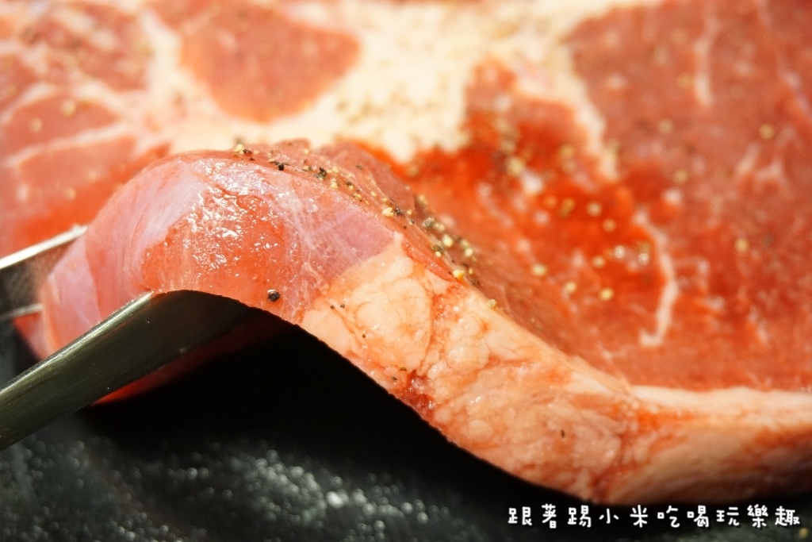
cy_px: 271
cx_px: 406
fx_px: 1150
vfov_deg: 26.5
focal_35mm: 51
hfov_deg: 38.9
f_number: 5
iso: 1250
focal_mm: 34
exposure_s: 1/60
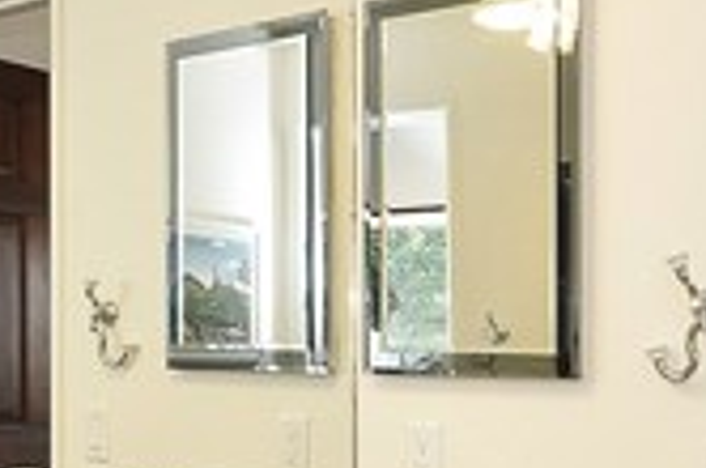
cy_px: 445
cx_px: 327
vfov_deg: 22.6
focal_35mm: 58
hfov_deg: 34.5
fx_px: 1135
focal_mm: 10
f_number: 9
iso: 200
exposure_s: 1/60
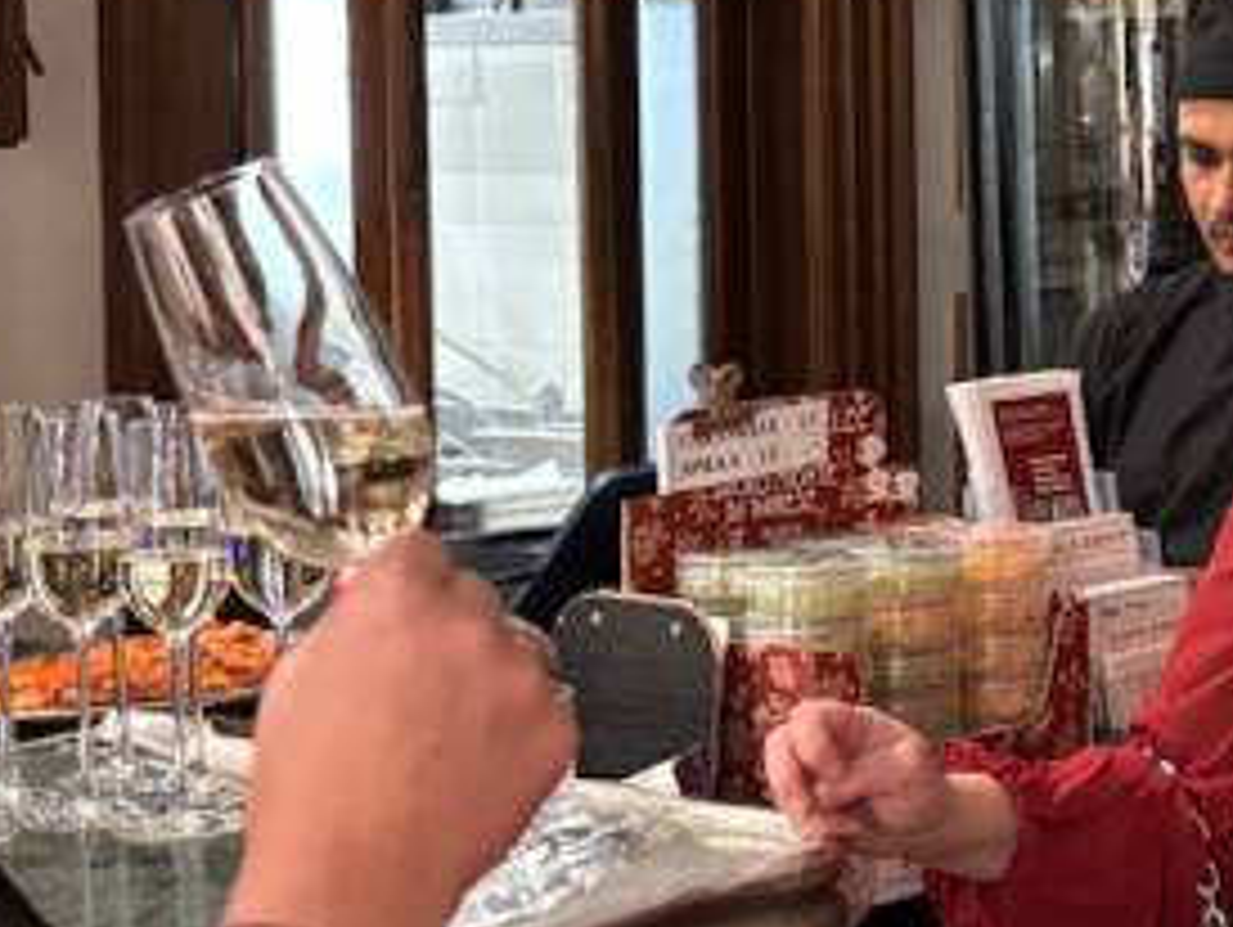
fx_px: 3458
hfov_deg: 19.0
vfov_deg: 15.2
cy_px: 220
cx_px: 1521
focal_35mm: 97
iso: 500
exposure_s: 1/33
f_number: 1.6
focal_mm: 5.96
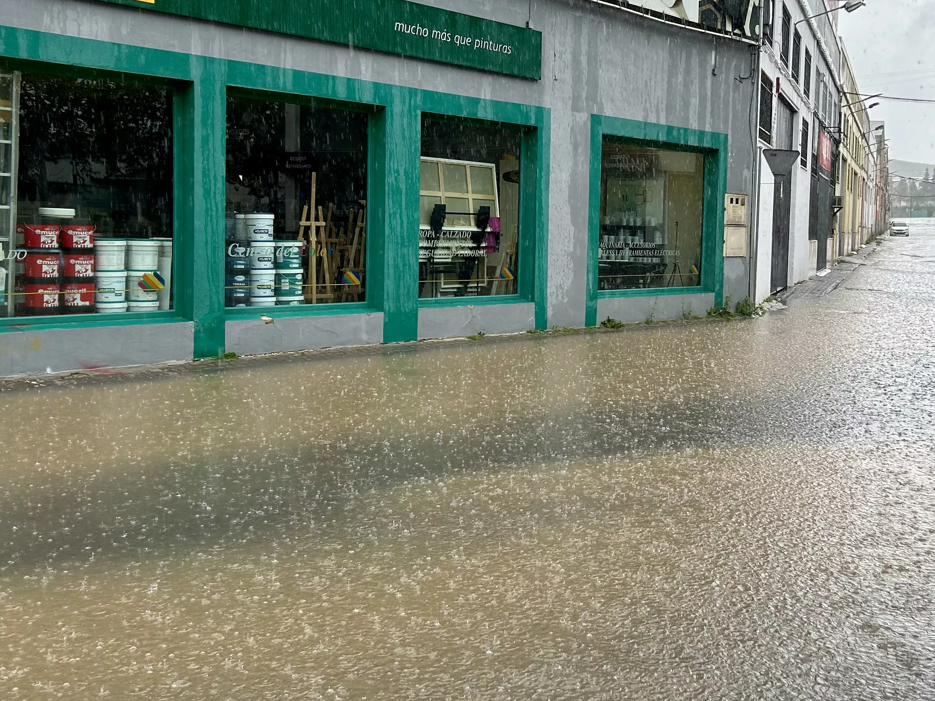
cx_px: 631
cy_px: 279
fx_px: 1161
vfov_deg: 33.5
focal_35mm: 43
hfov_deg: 43.2
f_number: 1.5
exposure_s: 1/443
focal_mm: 5.7
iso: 50
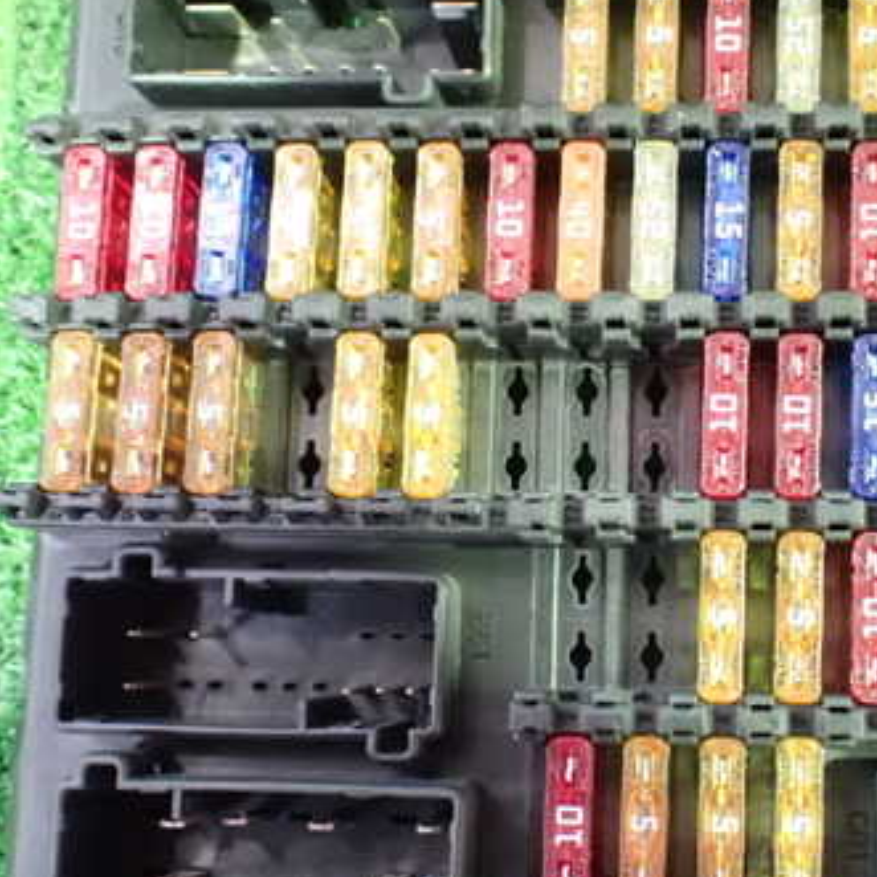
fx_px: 1376
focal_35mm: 48
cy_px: 453
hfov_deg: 34.6
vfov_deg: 35.4
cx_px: 662
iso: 1600
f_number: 2.3
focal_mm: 5.4
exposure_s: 1/20
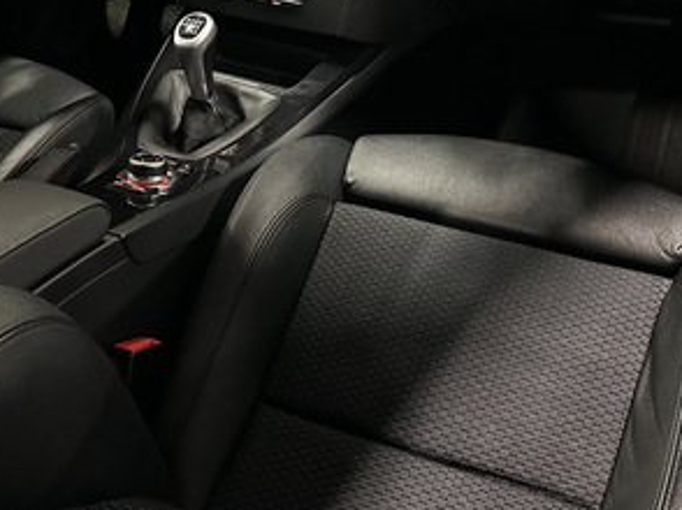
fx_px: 965
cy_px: 121
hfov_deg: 38.9
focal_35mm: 49
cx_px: 309
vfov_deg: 29.1
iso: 1250
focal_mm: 6.86
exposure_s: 1/25
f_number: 1.8
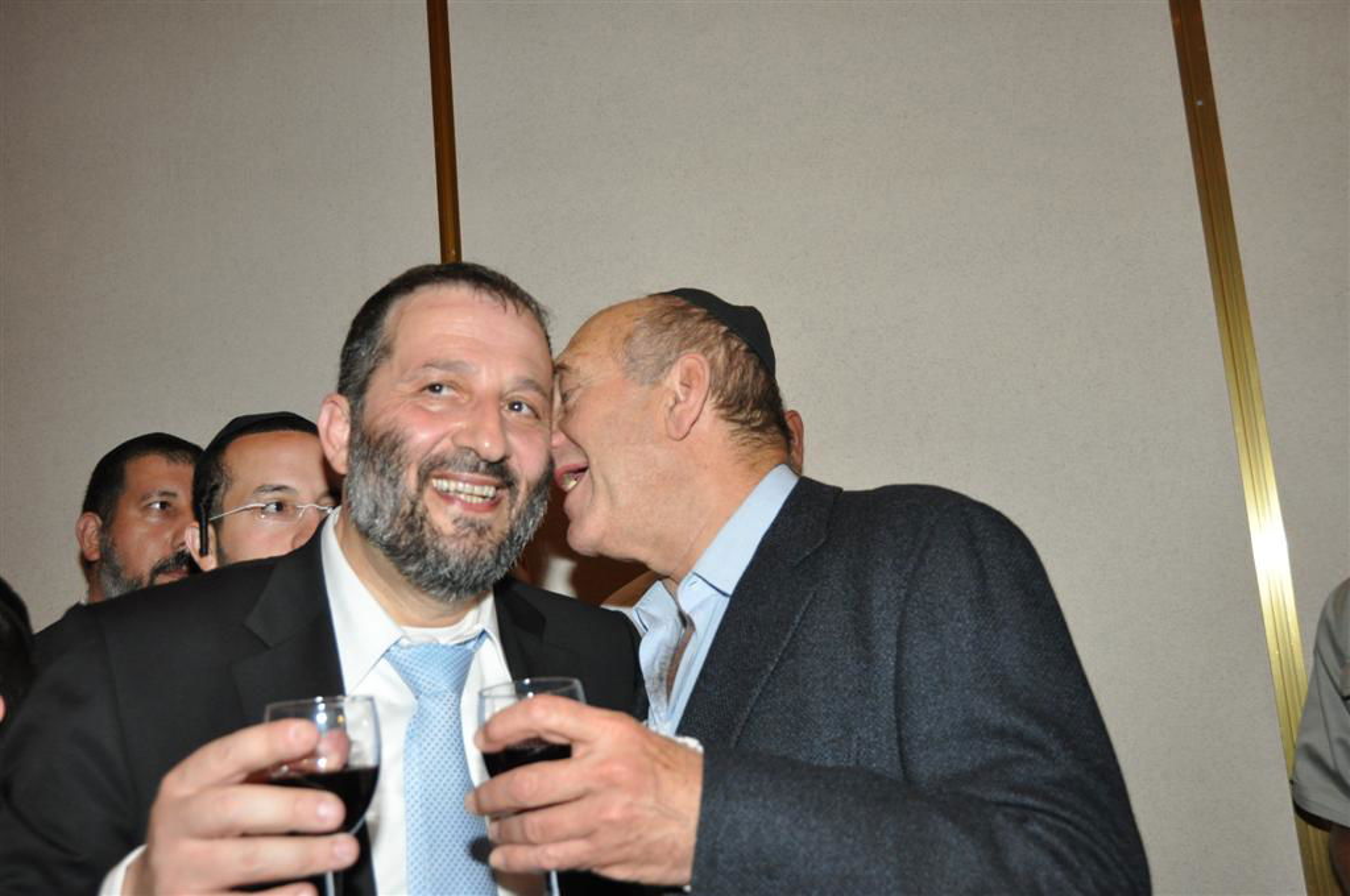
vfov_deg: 36.8
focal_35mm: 36
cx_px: 675
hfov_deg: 53.2
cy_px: 448
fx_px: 1348
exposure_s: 1/60
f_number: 4
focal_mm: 24
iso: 800
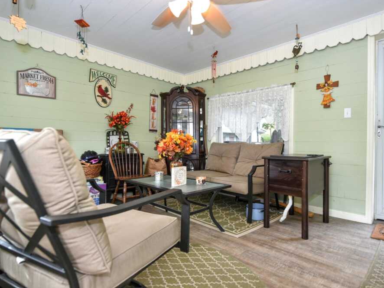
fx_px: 222
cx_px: 208
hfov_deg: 81.6
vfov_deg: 66.0
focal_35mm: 20
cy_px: 145
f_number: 4
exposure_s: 1/60
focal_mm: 18
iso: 450
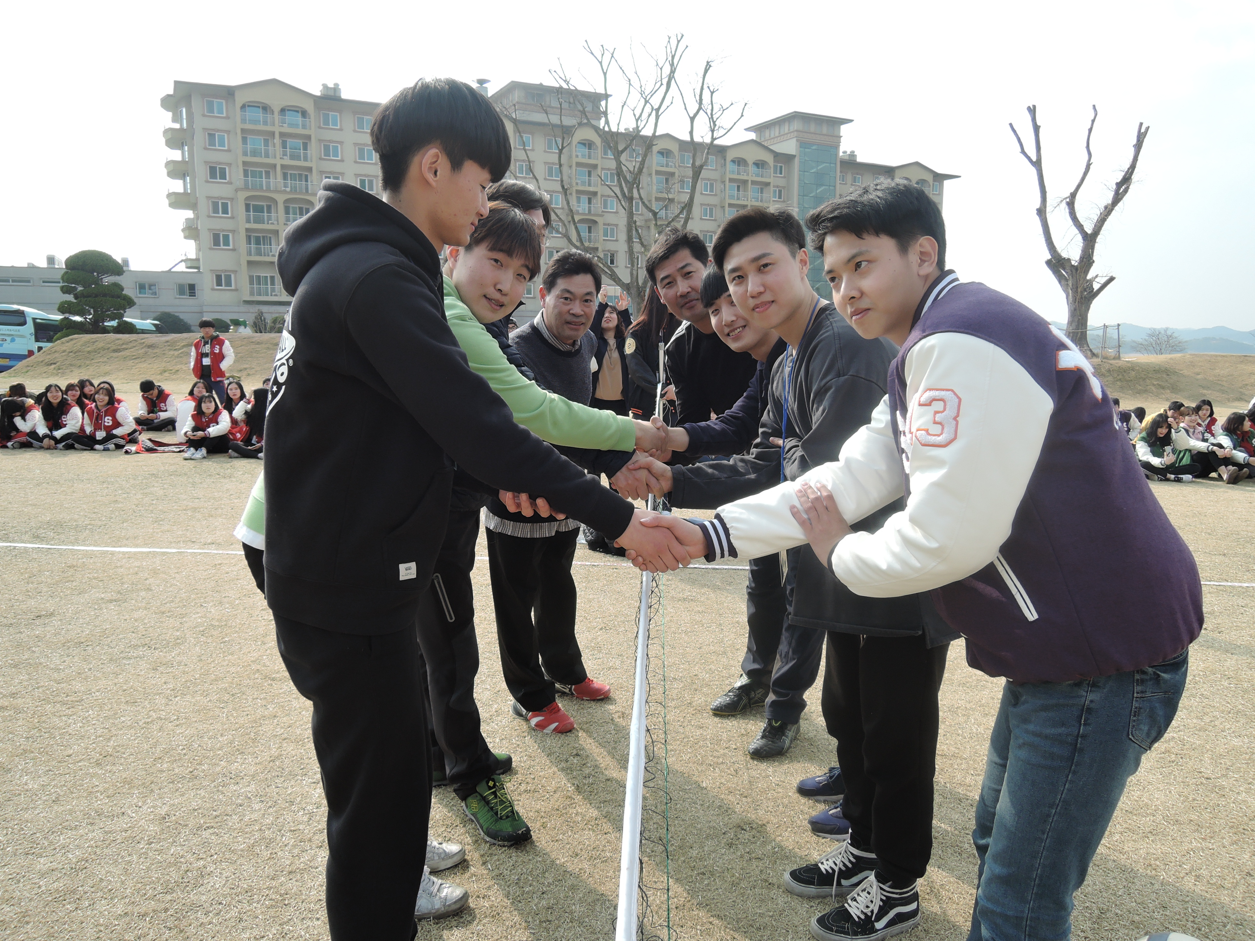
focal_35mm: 24
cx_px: 628
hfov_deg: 71.6
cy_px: 470
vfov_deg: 56.8
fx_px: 870
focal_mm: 5.1
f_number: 2.8
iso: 80
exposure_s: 1/500
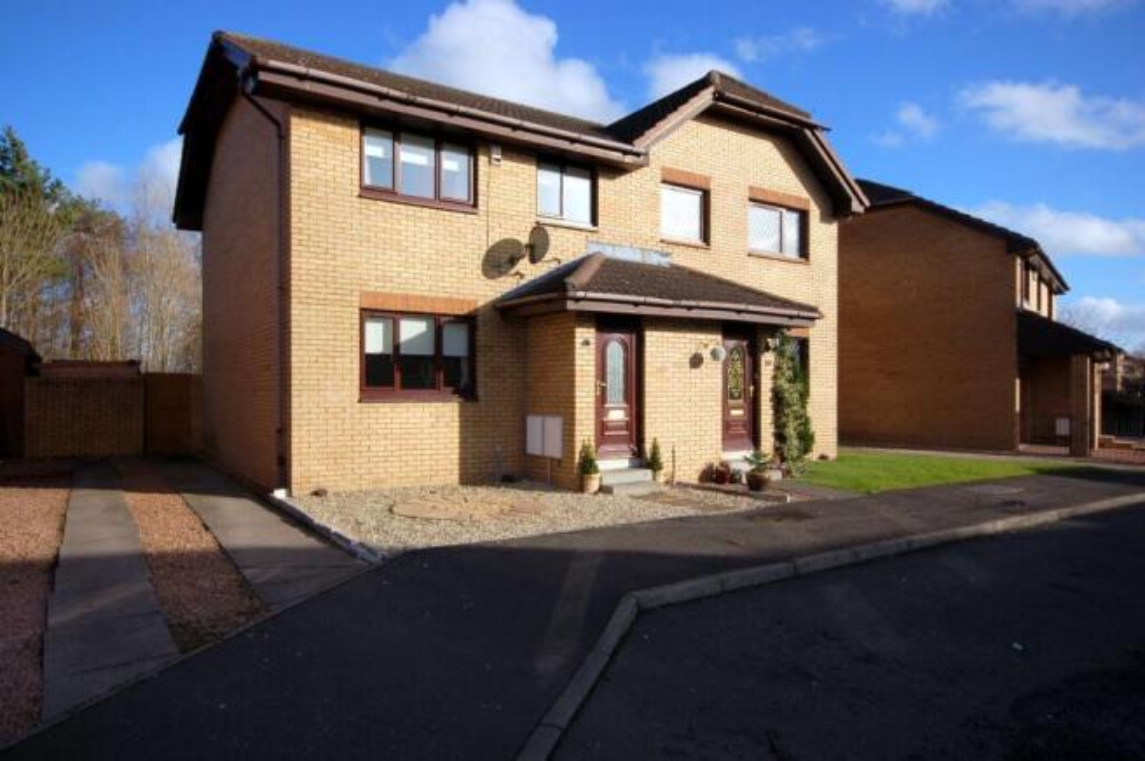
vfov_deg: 56.0
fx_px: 715
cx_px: 572
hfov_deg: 77.4
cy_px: 380
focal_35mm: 22
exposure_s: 1/400
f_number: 10
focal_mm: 15
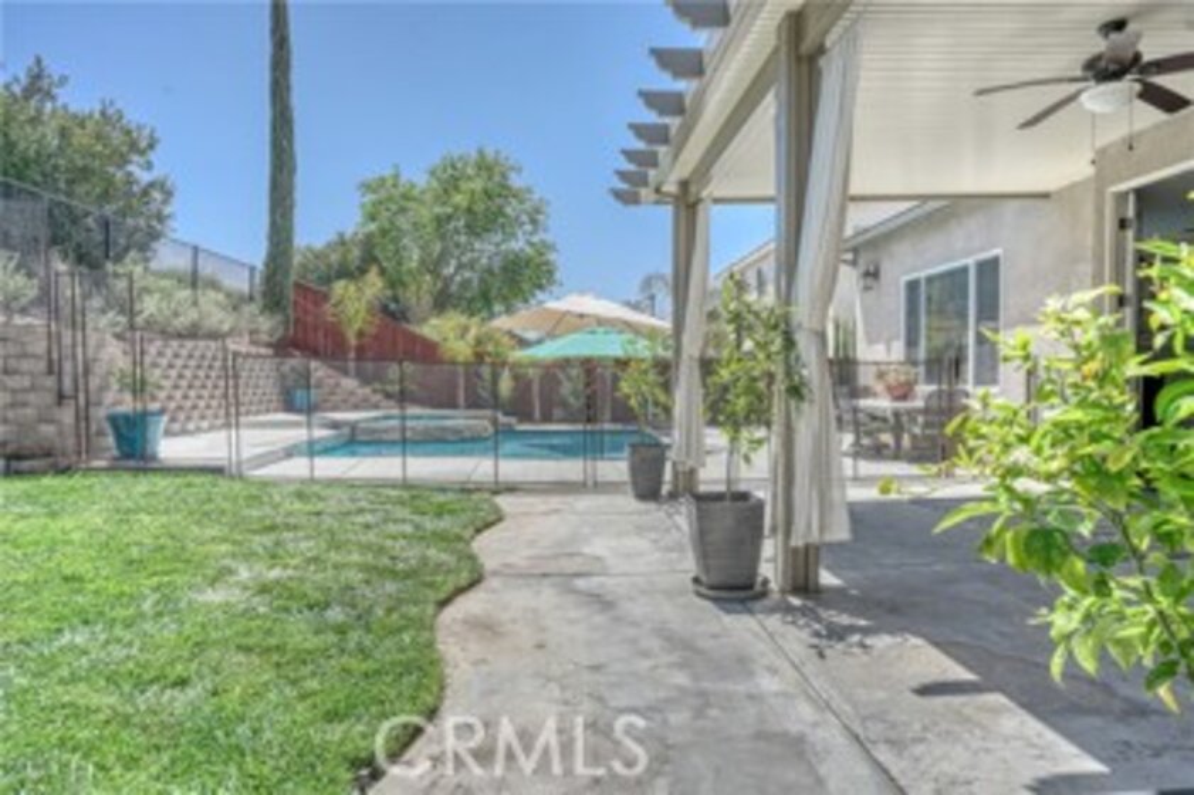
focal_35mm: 22
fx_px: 729
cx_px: 597
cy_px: 398
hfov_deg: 78.6
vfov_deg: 57.2
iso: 200
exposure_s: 1/750
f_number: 8
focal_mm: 22
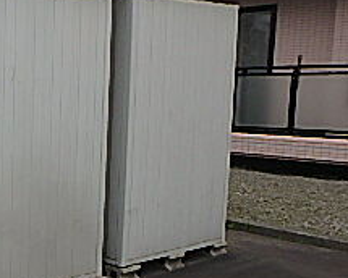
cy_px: 197
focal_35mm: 61
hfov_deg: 25.3
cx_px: -138
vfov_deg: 24.8
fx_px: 628
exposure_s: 1/80
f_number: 3.5
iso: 125
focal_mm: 3.7
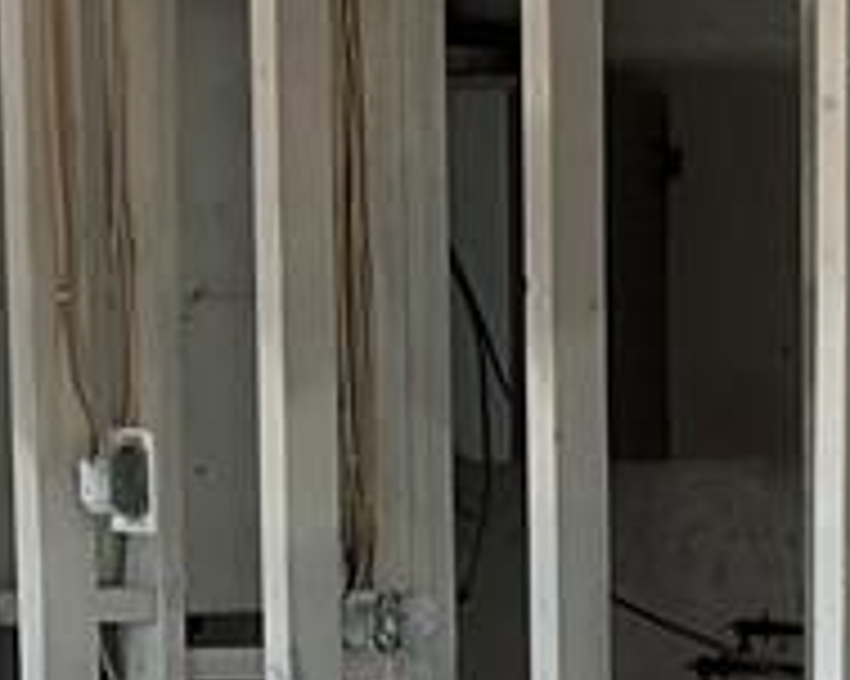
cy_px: 1392
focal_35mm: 215
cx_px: 1129
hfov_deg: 8.8
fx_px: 5406
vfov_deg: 6.9
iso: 80
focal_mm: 5.7
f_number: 1.5
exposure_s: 1/121
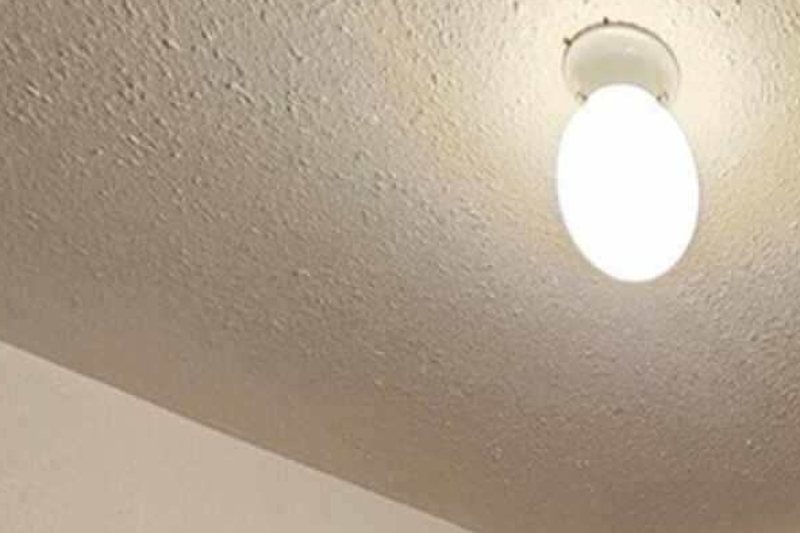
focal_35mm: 39
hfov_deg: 43.8
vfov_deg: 19.6
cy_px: 1051
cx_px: 764
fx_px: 866
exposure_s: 1/30
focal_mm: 2.2
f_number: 2.2
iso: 320
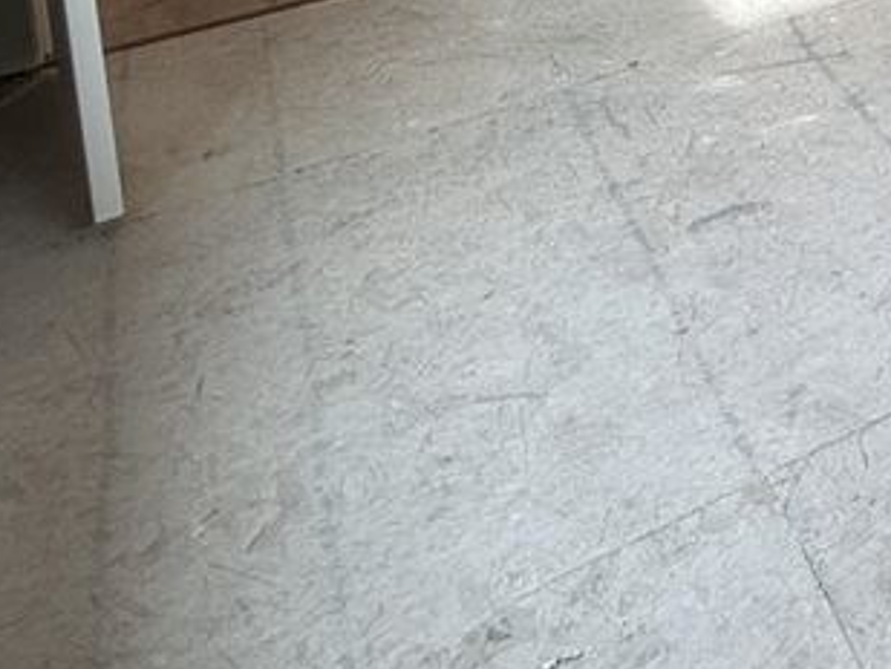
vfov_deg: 19.4
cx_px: 1476
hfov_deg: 23.3
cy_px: -516
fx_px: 1493
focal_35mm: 58
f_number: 2.2
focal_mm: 2.22
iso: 80
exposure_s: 1/120
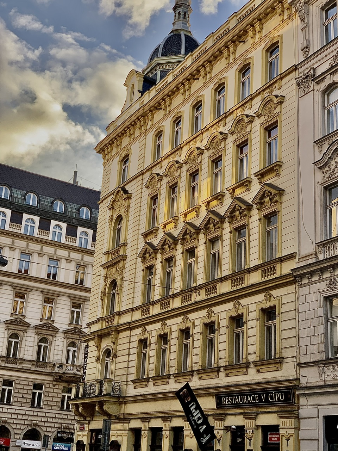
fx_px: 677
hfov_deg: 28.0
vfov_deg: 36.8
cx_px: 169
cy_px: 226
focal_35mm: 52
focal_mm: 6
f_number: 2.4
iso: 16
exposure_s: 1/197
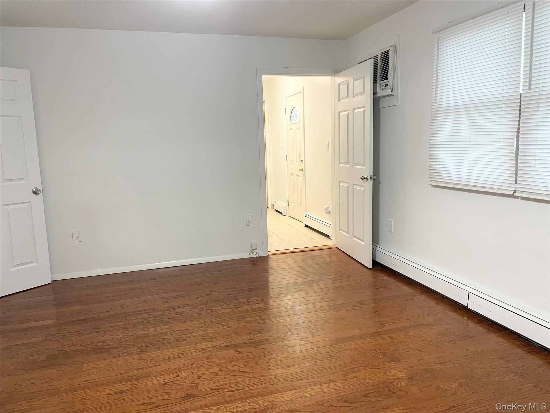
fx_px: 413
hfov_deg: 67.3
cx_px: 275
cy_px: 206
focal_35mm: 26
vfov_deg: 53.1
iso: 100
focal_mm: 4.2
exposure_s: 1/60
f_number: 1.6
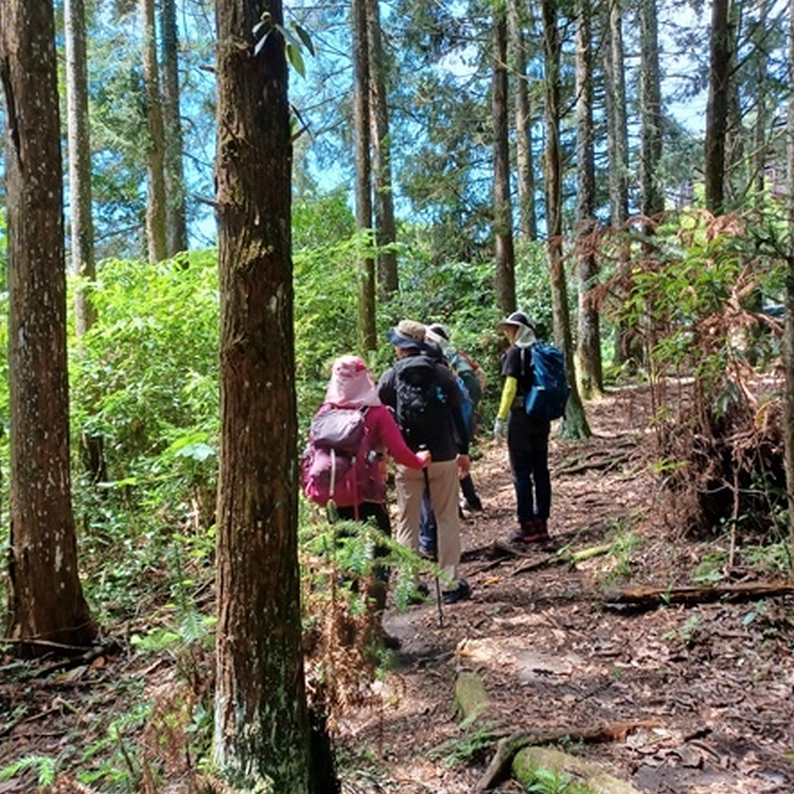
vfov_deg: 54.0
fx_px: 779
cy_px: 384
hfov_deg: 54.0
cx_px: 397
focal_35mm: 30
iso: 64
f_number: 1.8
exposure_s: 1/59
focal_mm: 4.6
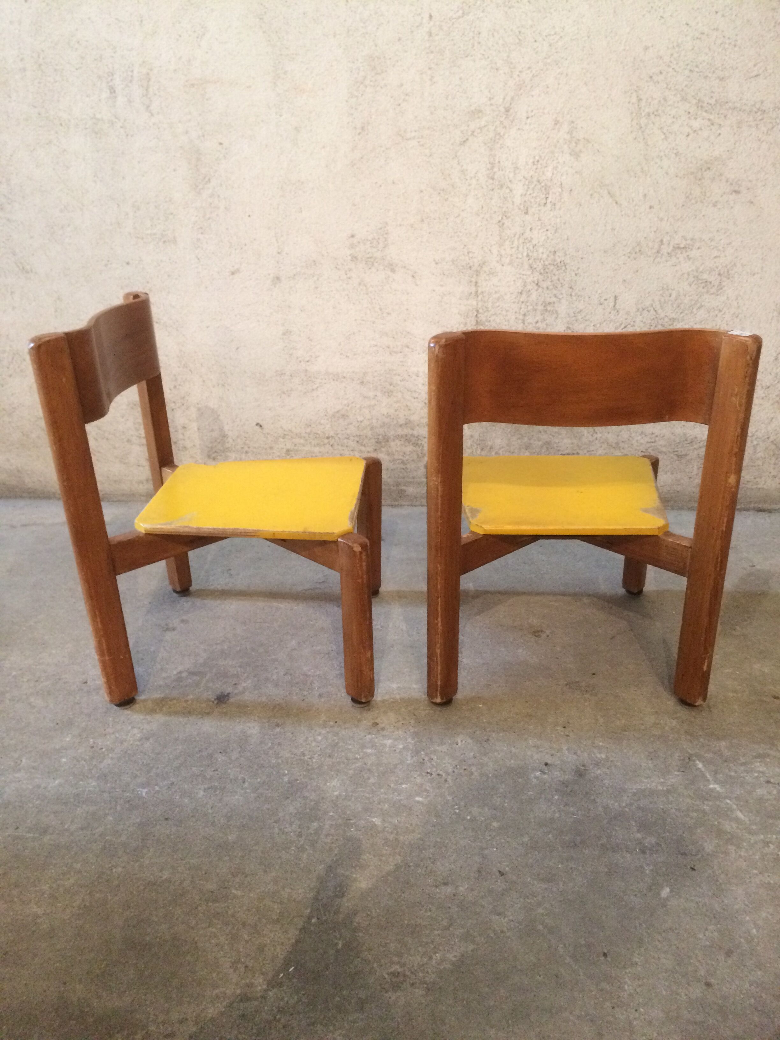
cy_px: 520
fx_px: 871
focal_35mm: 29
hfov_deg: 48.2
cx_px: 390
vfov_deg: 61.7
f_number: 2.2
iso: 320
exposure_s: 1/17
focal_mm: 4.15
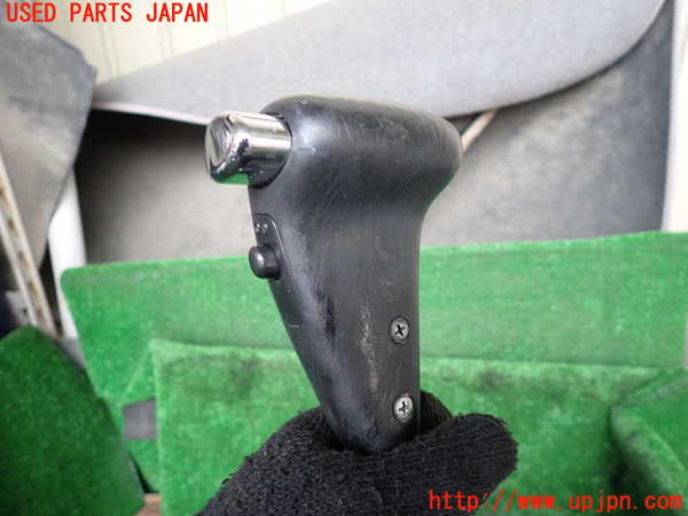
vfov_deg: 54.9
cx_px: 344
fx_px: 497
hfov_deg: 69.4
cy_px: 258
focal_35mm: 25
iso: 200
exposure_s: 1/40
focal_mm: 4.5
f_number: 2
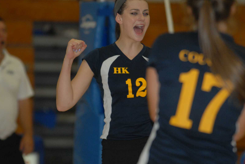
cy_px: 64
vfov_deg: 3.6
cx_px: 140
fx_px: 2636
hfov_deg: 5.3
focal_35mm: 387
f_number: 3.5
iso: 640
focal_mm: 200
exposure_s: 1/250
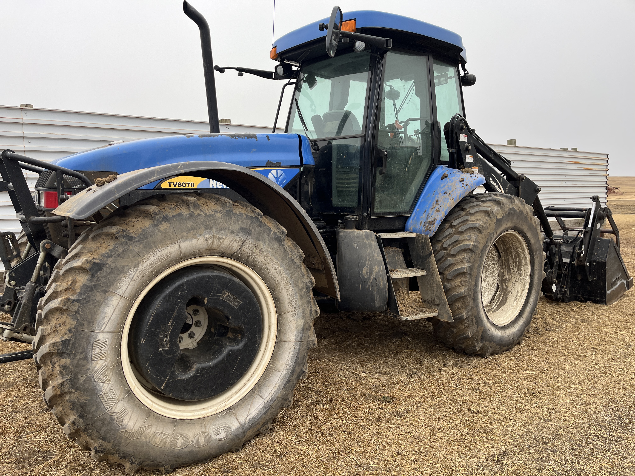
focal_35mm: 26
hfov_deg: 67.3
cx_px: 318
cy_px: 238
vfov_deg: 53.1
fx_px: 477
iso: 50
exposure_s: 1/592
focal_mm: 5.1
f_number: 1.6
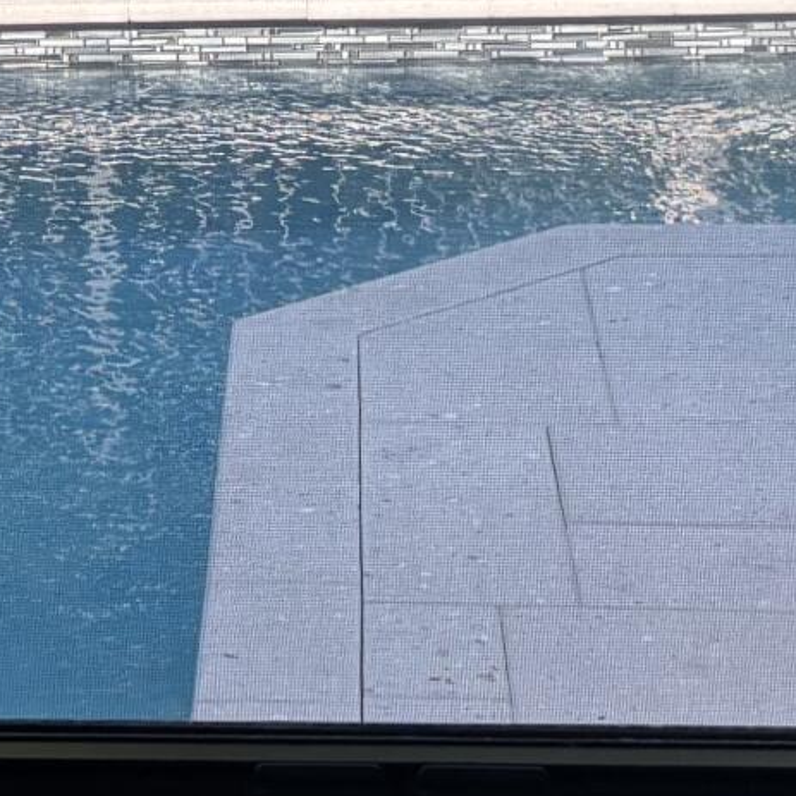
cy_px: -958
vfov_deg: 10.5
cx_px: -34
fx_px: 3876
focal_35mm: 149
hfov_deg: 11.6
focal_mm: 5.96
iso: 50
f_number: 1.6
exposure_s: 1/390
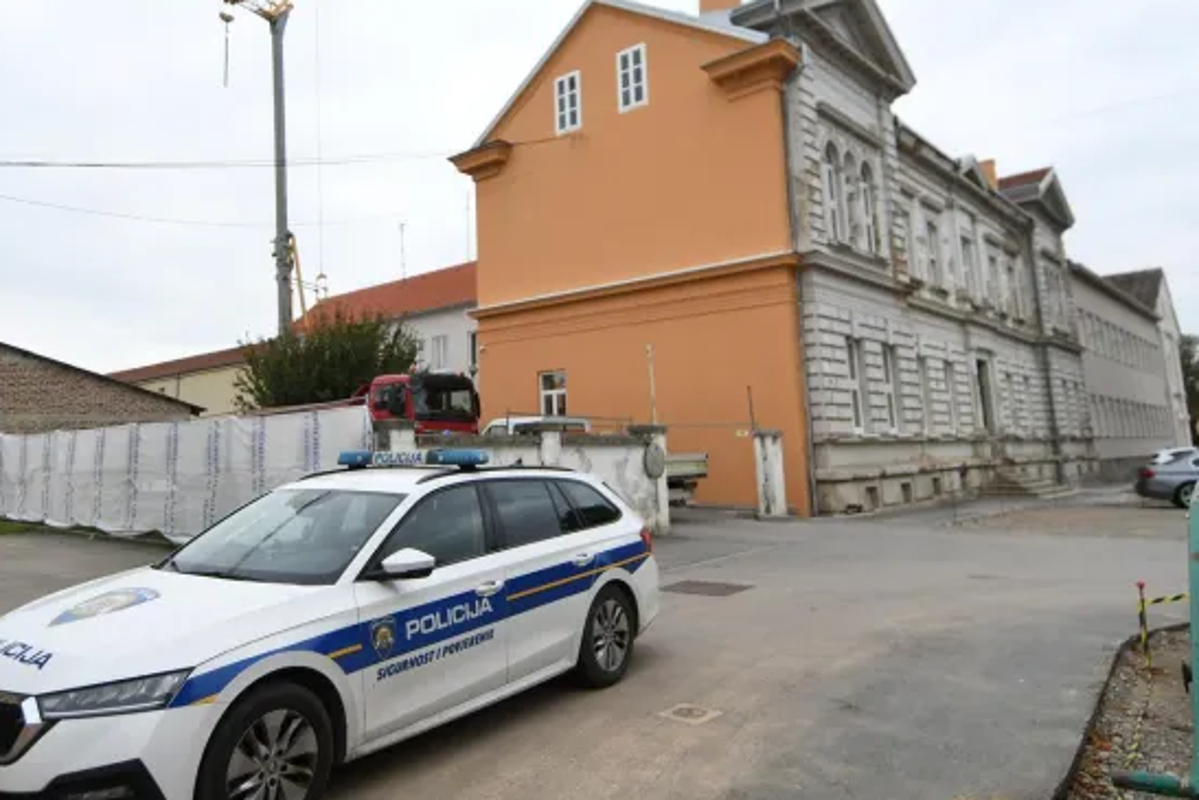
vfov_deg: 51.2
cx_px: 436
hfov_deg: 70.1
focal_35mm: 25
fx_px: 833
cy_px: 354
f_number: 4
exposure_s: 1/800
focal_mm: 12
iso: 400
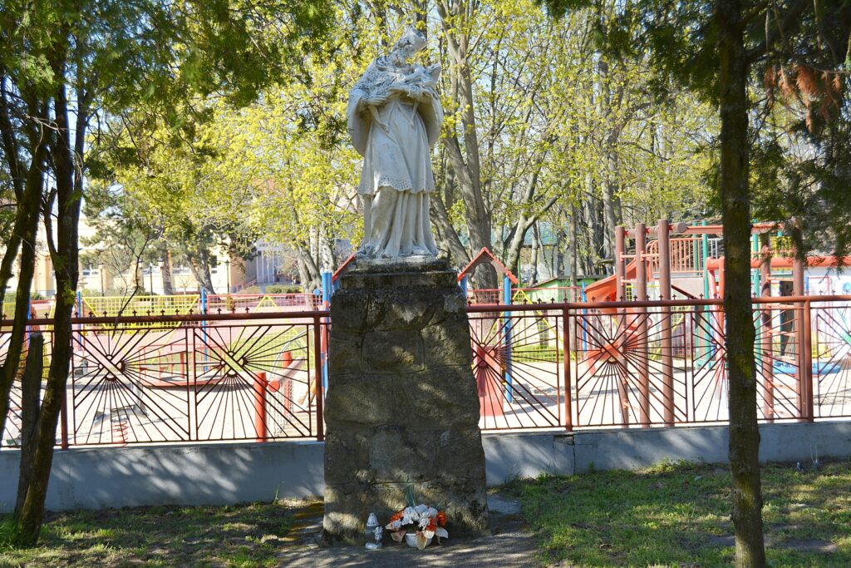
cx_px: 426
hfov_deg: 35.0
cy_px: 284
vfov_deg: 23.8
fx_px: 1348
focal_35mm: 57
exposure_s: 1/200
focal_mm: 38
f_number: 7.1
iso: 100
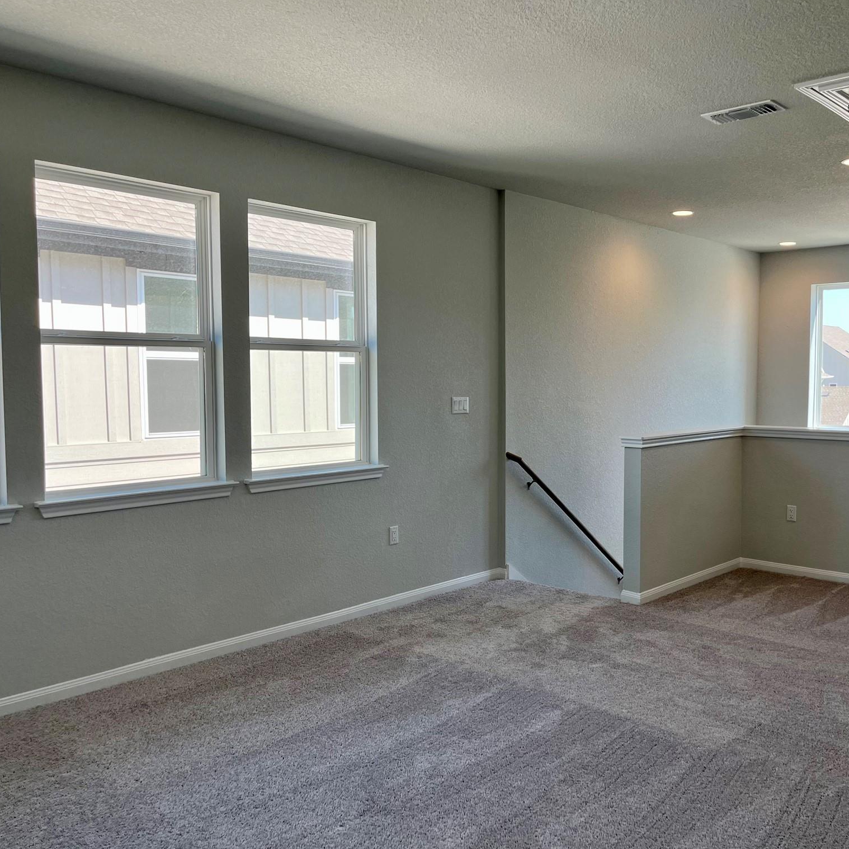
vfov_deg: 52.5
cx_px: 515
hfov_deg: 52.1
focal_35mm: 31
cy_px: 424
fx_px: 860
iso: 50
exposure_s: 1/216
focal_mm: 5.1
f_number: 1.6
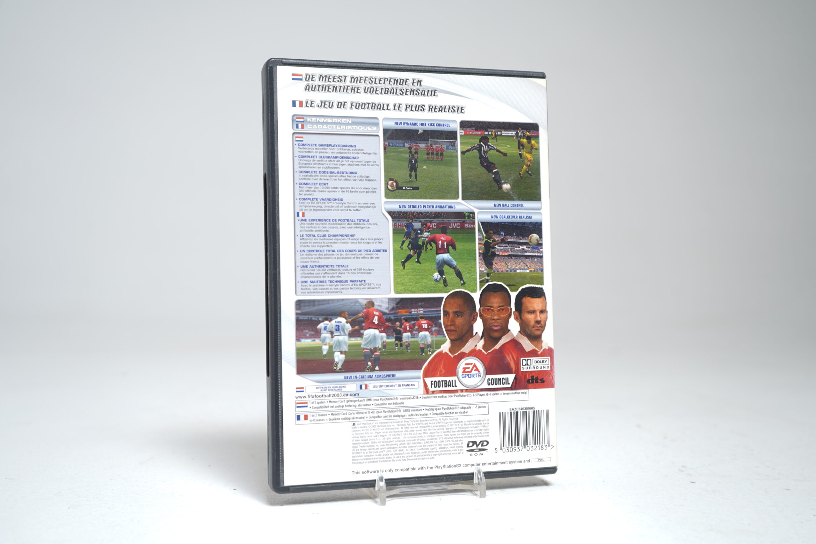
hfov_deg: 46.4
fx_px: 952
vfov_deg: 31.9
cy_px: 272
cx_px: 408
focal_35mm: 42
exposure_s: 1/2.5
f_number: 5.6
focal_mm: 42
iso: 64
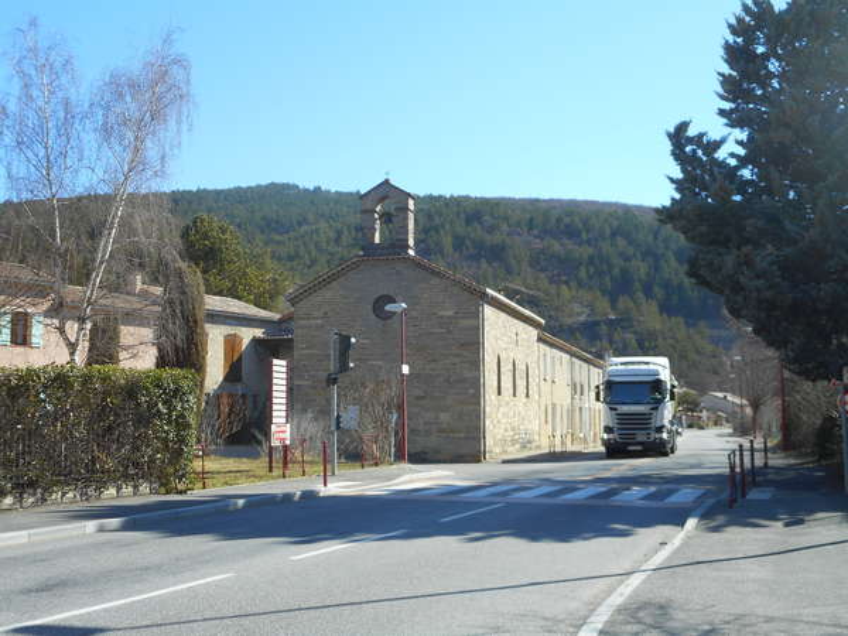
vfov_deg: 32.9
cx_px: 424
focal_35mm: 44
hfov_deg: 42.9
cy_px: 318
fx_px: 1078
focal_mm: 7.9
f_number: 4.7
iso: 80
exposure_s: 1/320
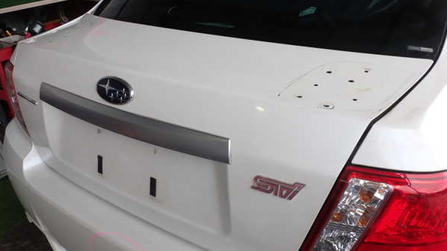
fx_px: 391
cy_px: 137
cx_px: 224
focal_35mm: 33
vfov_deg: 35.6
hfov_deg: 59.5
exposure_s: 1/125
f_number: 3.2
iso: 100
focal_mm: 5.4
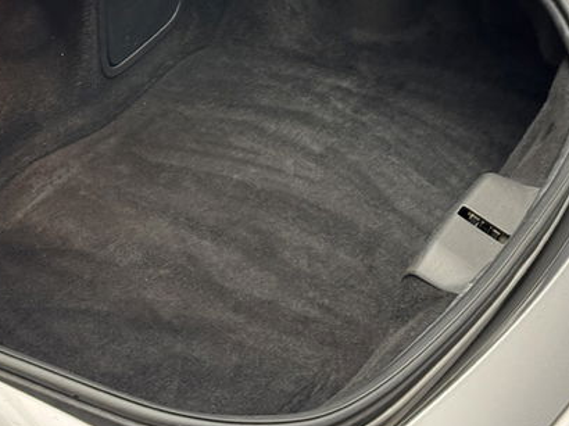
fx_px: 1479
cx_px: 135
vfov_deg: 16.4
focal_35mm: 90
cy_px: 133
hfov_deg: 21.6
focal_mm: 6.76
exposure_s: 1/33
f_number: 1.78
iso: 400
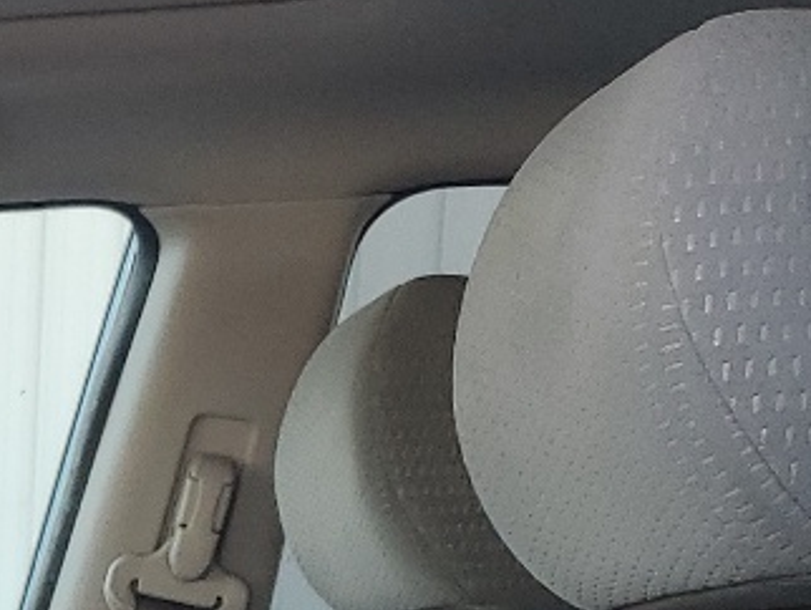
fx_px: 3025
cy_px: 1439
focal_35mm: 129
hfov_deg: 12.8
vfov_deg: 10.1
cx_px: -957
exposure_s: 1/256
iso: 50
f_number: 1.5
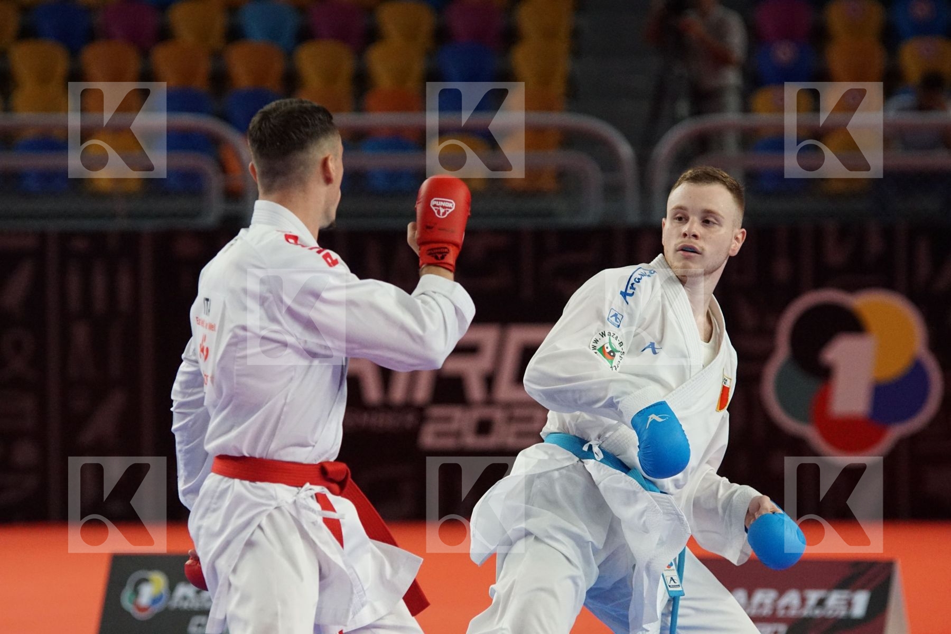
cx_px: 476
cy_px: 317
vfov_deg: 6.1
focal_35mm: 225
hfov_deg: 9.1
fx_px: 5943
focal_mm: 150
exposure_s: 1/2000
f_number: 3.2
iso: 3200
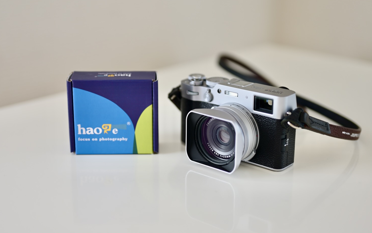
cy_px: 107
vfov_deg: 24.9
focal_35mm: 52
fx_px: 527
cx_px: 187
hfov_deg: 38.9
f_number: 2
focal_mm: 50
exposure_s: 1/200
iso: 100
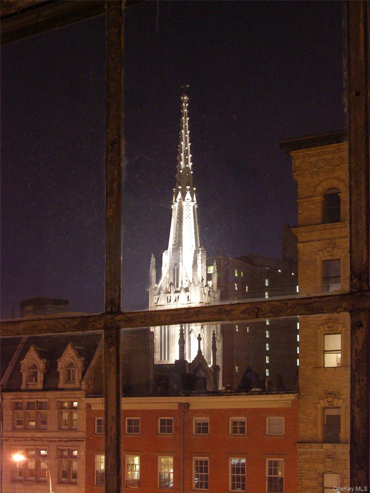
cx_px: 185
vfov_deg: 38.2
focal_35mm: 50
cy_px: 246
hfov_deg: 29.1
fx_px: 713
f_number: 6
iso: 200
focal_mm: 12.7
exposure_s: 5.67
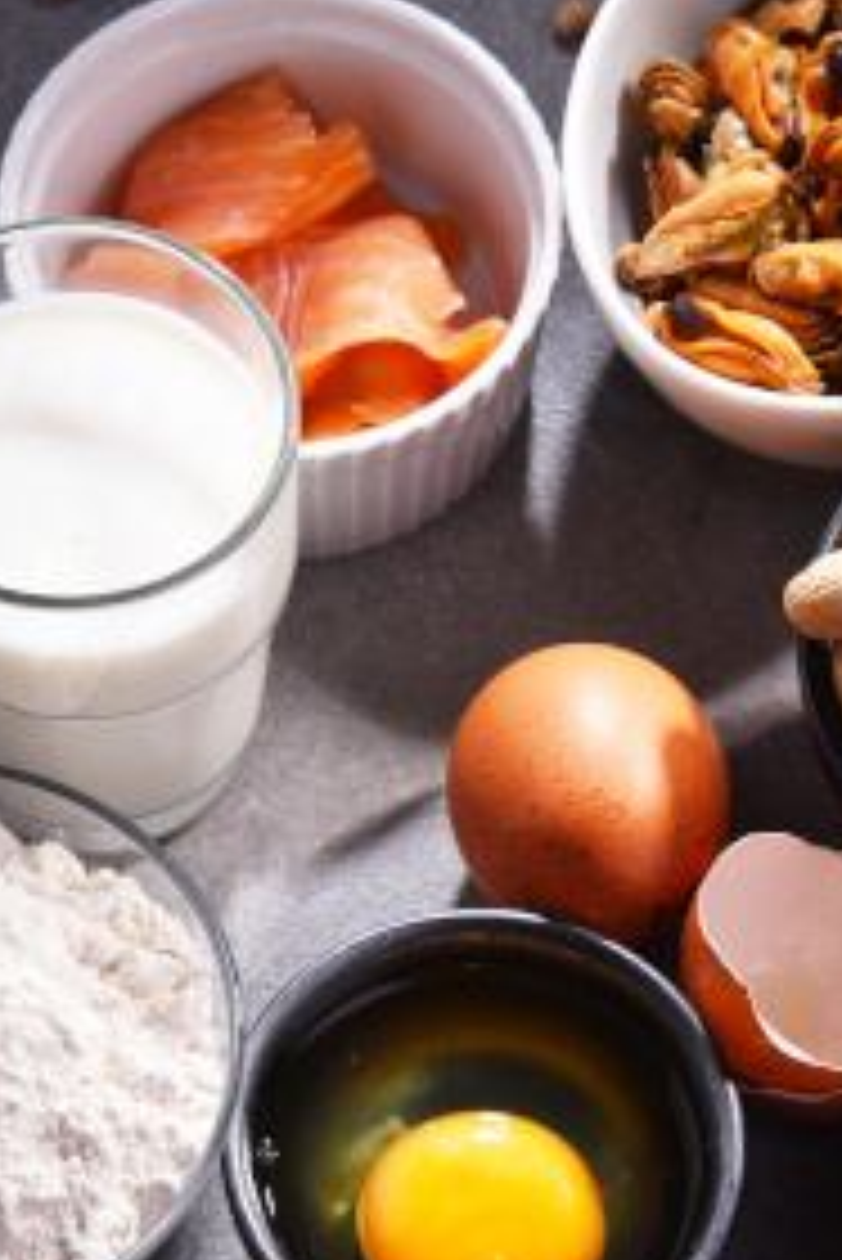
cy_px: 956
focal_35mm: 191
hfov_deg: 7.2
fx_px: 6692
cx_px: 576
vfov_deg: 10.7
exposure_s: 1/125
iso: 100
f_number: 13
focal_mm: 105
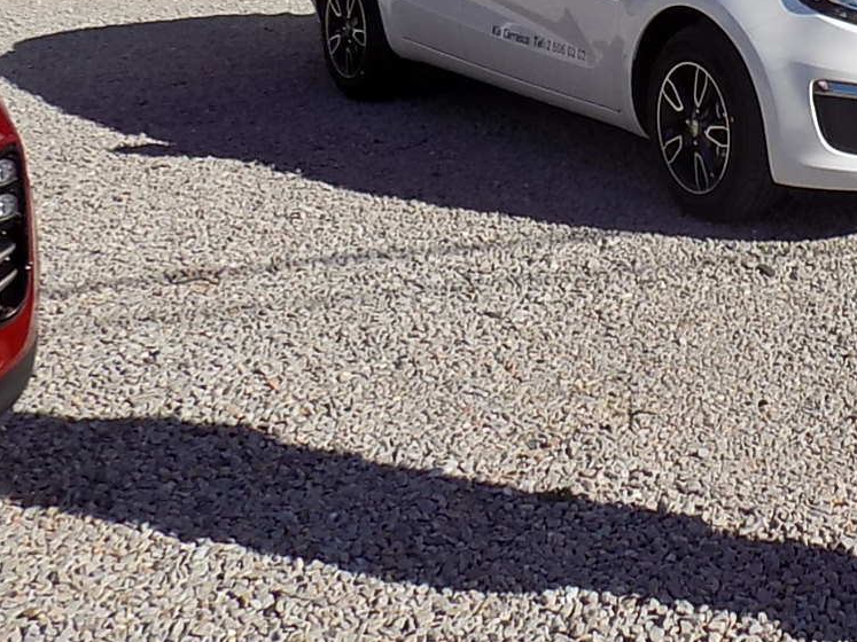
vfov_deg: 19.7
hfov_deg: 24.9
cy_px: -138
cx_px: 1044
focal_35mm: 70
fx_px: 1733
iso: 80
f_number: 3.1
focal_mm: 4
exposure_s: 1/1500
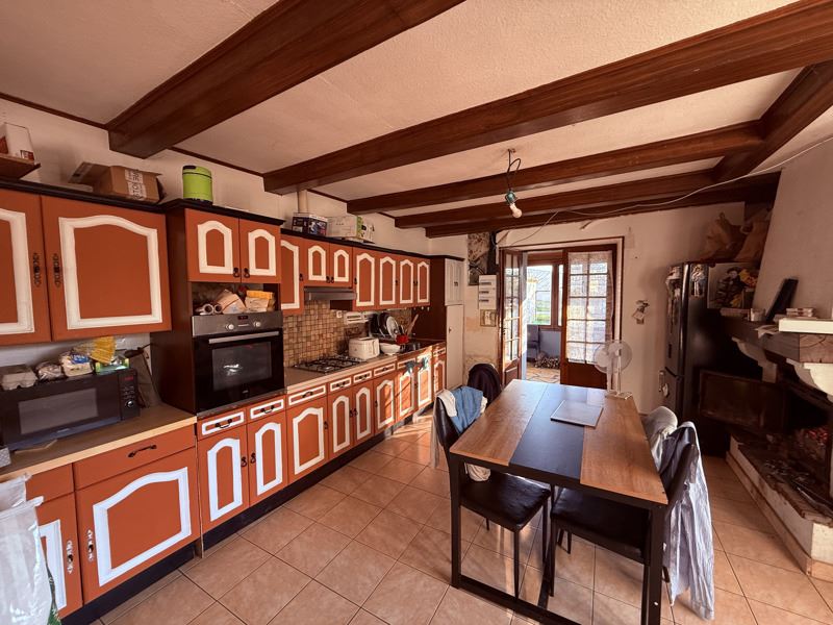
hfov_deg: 102.1
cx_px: 416
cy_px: 312
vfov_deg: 85.7
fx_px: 337
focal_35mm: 14
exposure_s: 1/99
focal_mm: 2.22
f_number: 2.2
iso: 160
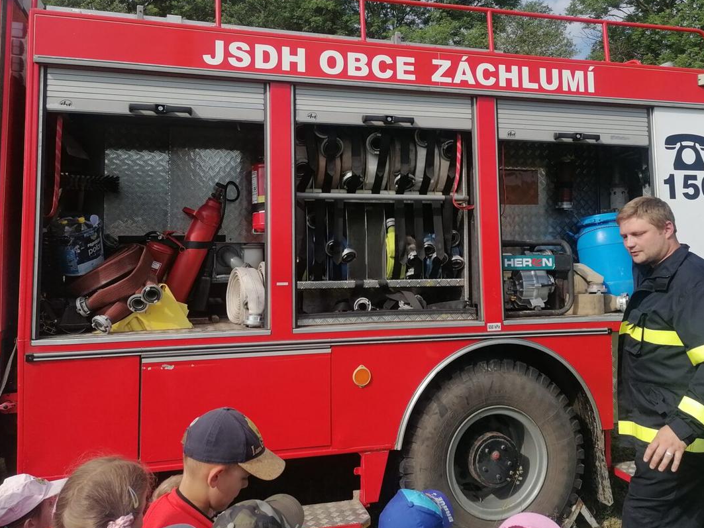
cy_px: 217
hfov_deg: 53.9
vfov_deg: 41.6
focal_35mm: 34
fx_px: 691
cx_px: 366
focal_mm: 4.75
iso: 50
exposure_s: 1/1406
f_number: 1.8
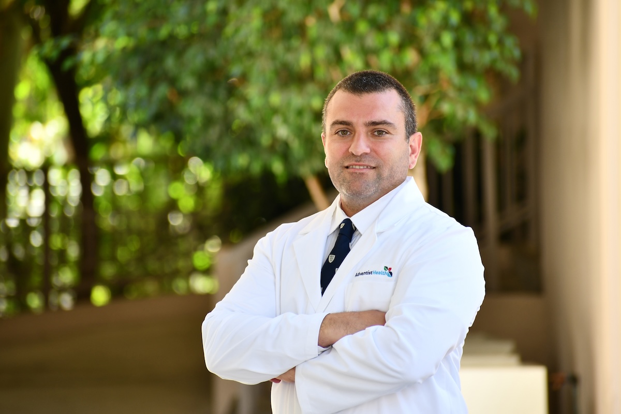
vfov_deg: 4.0
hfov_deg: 6.0
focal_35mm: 345
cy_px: 207
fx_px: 5951
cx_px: 310
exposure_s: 1/40
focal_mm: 230
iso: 200
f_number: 5.6
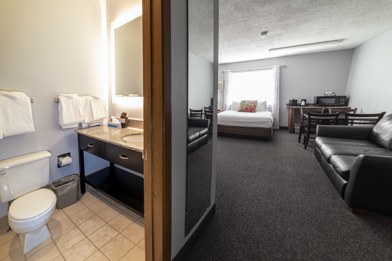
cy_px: 130
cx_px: 196
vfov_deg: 81.2
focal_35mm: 14
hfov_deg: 104.2
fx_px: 152
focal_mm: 14
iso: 100
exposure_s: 1/4
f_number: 7.1
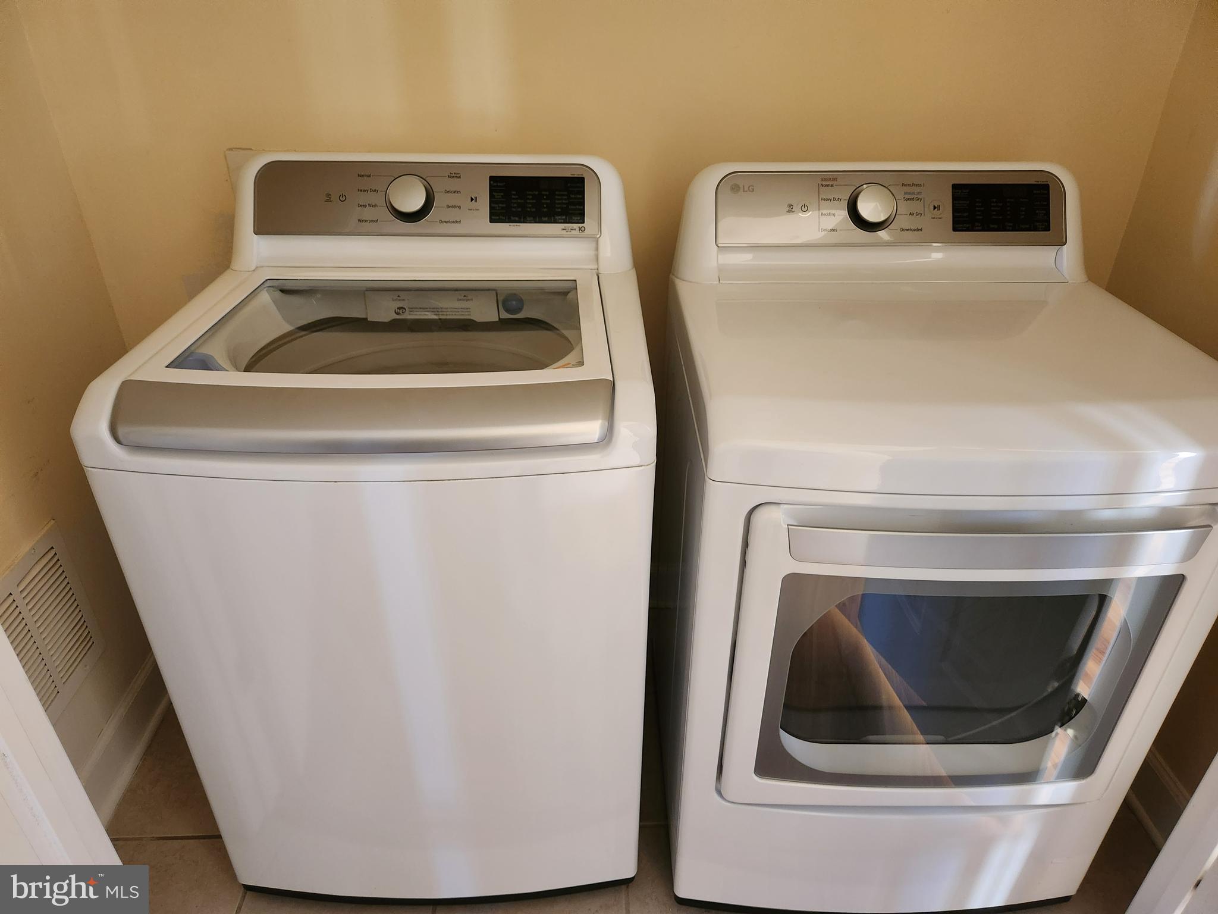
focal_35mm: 23
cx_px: 609
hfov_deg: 73.9
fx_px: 809
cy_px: 457
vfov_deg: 58.9
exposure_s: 1/40
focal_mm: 5.4
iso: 640
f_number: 1.8
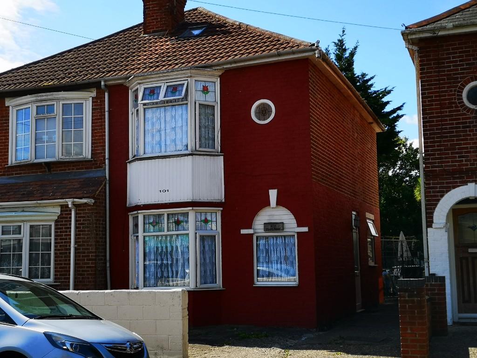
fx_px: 661
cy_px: 179
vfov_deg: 30.3
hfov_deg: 39.7
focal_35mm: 48
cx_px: 238
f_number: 1.8
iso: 50
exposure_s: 1/1447
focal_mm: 3.95
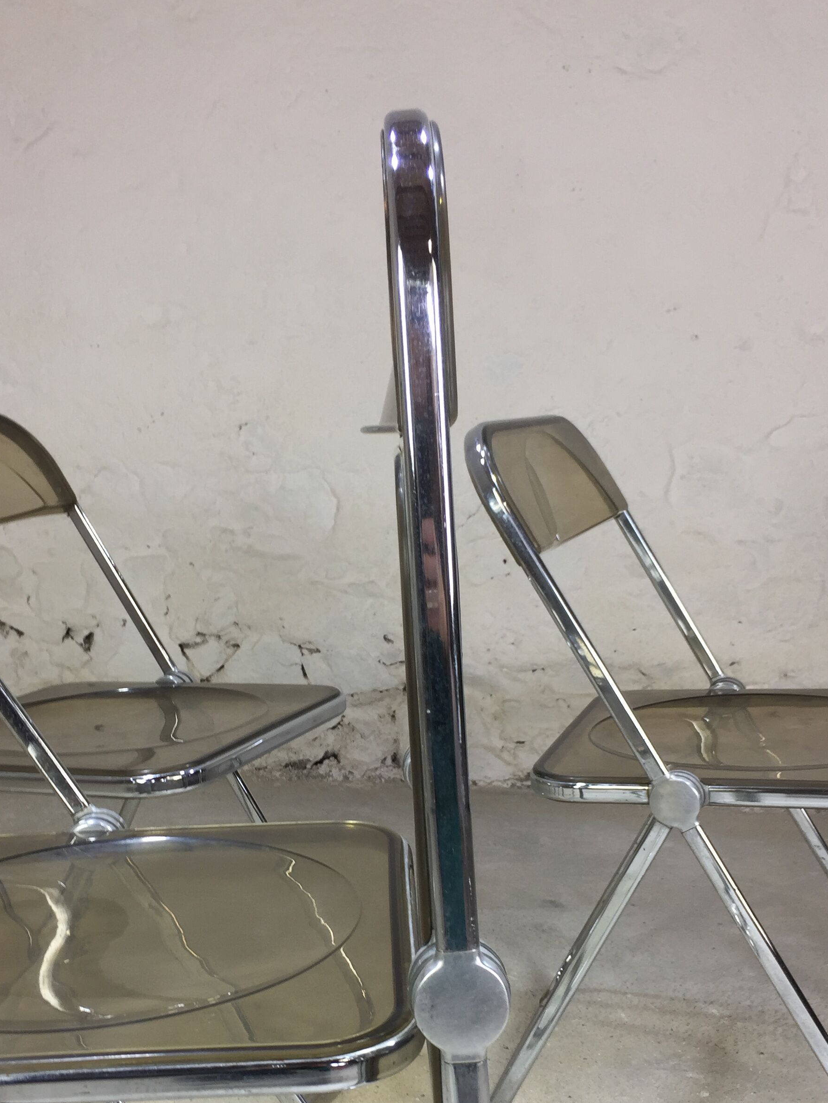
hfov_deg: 35.9
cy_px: 735
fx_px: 1275
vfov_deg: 46.1
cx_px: 368
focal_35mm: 40
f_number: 2.2
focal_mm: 4.15
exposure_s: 1/50
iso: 32
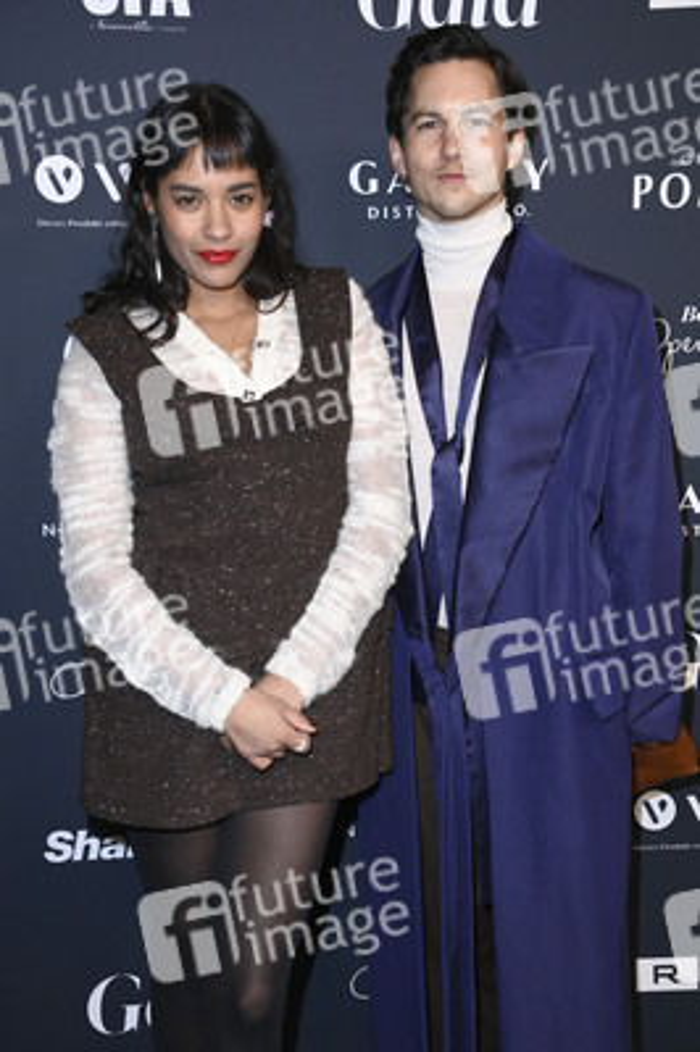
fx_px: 1461
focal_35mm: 50
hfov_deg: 26.9
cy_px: 526
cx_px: 350
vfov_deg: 39.6
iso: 800
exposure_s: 1/250
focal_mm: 50
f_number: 6.3
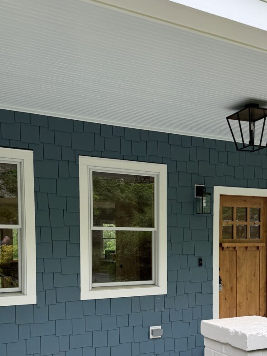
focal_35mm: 39
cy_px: 262
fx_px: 401
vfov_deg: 46.3
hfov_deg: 36.8
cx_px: 138
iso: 80
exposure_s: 1/700
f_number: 1.78
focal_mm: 6.76
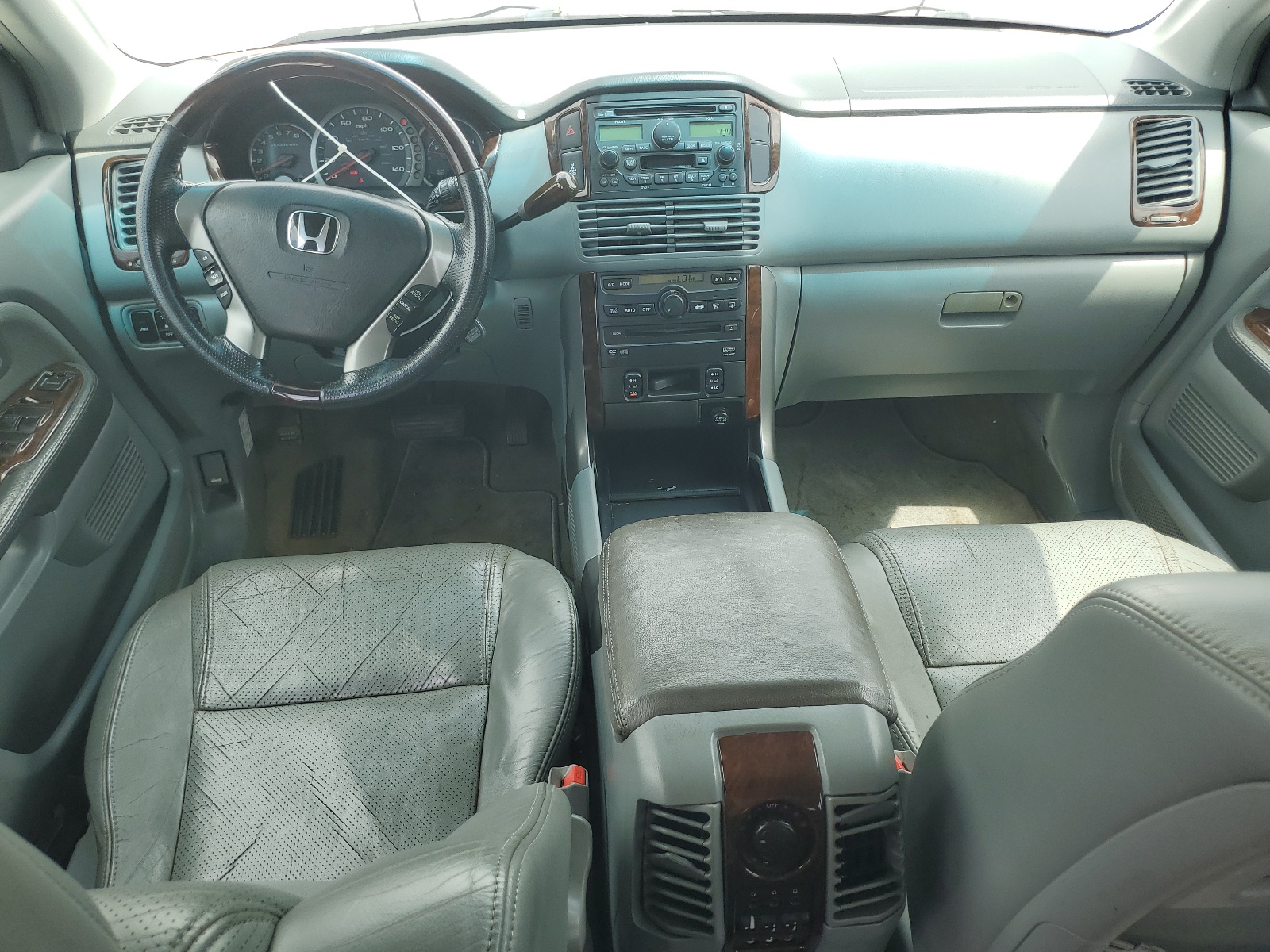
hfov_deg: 67.3
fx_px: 954
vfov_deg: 53.1
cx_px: 635
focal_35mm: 26
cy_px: 476
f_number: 1.5
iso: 50
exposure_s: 1/370
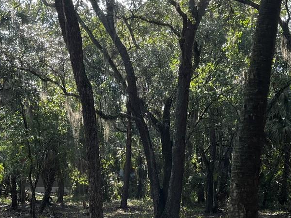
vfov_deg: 20.5
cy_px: 227
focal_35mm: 69
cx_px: 140
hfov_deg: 28.2
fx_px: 580
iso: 50
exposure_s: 1/321
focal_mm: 5.1
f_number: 1.6
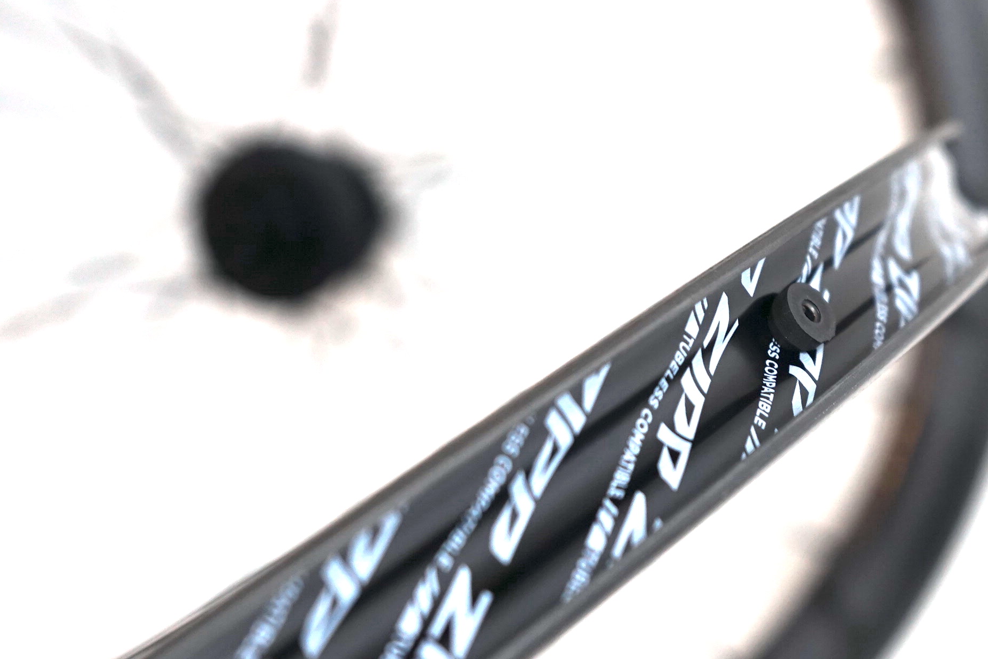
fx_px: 1921
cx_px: 723
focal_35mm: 70
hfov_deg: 28.5
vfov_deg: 19.5
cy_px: 331
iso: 640
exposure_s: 1/60
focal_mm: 43
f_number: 4.5
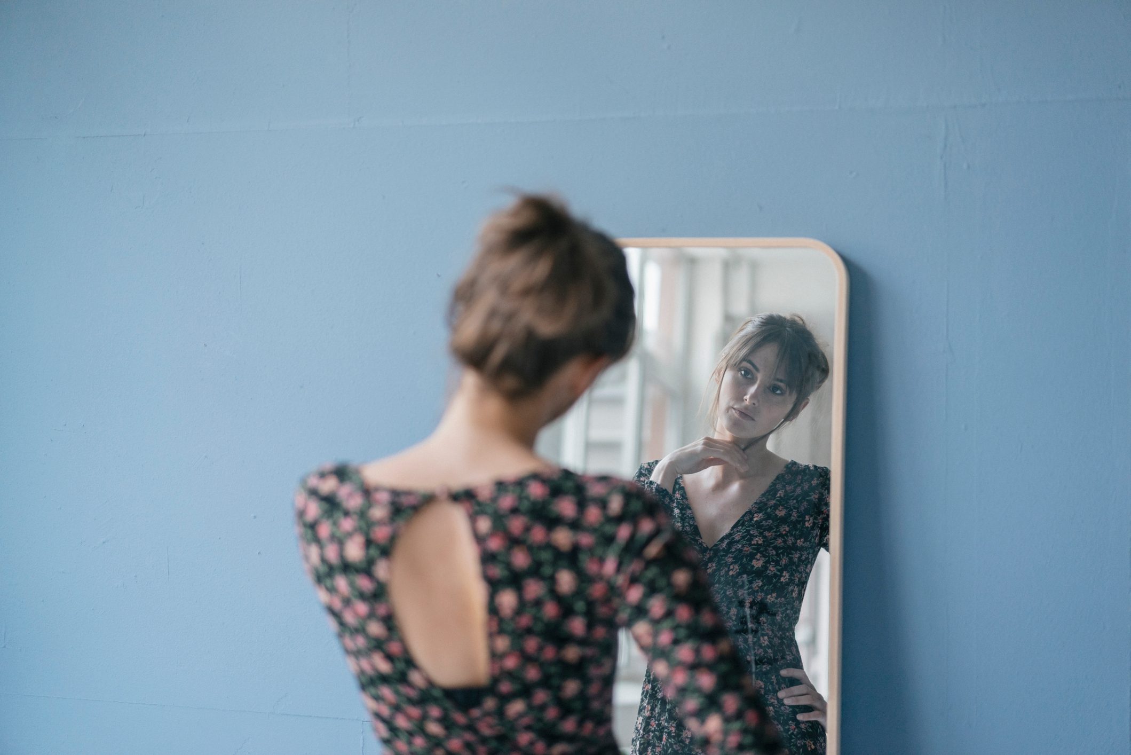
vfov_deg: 24.6
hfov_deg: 36.2
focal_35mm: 55
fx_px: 1728
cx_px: 566
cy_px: 378
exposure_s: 1/320
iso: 800
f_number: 1.8
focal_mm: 55
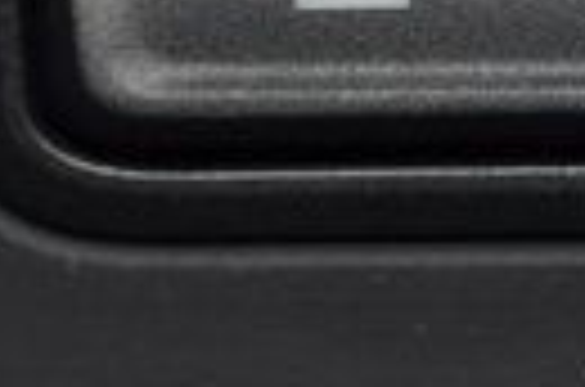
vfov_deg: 3.3
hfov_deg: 5.1
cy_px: -371
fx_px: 6605
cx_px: 684
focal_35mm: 407
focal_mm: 55
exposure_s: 1/60
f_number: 8
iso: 100
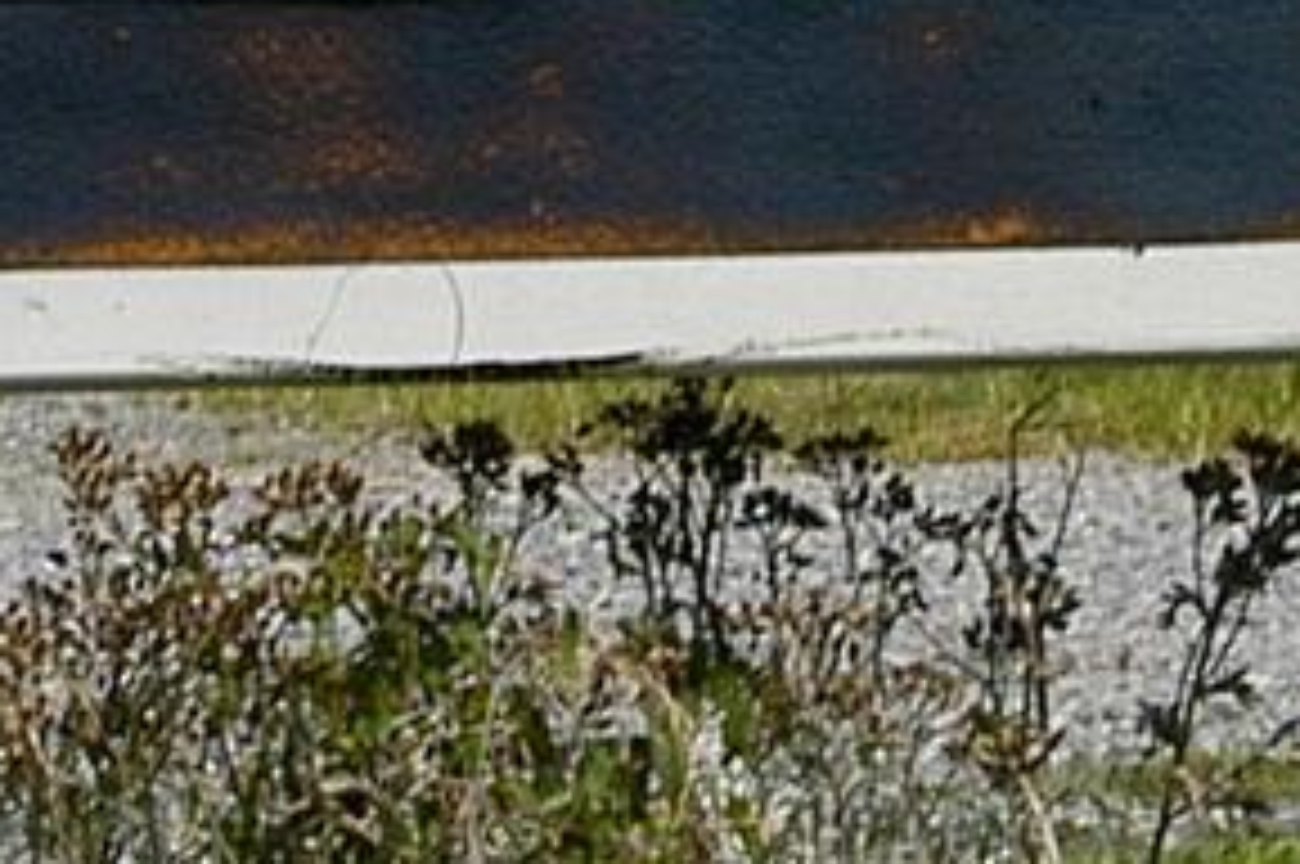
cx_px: 2649
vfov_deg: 3.2
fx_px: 15330
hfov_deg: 4.8
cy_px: -367
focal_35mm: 425
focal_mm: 40
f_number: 9
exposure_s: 1/320
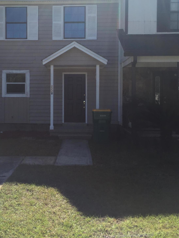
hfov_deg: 35.7
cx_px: 62
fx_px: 276
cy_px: 101
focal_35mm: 40
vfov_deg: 46.6
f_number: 2.2
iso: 32
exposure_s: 1/1364
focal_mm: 4.15
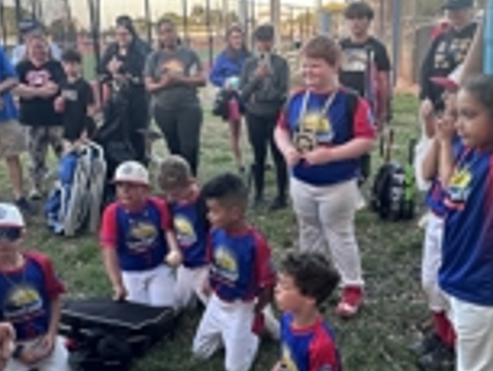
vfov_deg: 38.7
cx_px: 271
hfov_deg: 50.0
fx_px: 527
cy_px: 202
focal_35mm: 37
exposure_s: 1/120
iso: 160
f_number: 2.2
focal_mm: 2.22
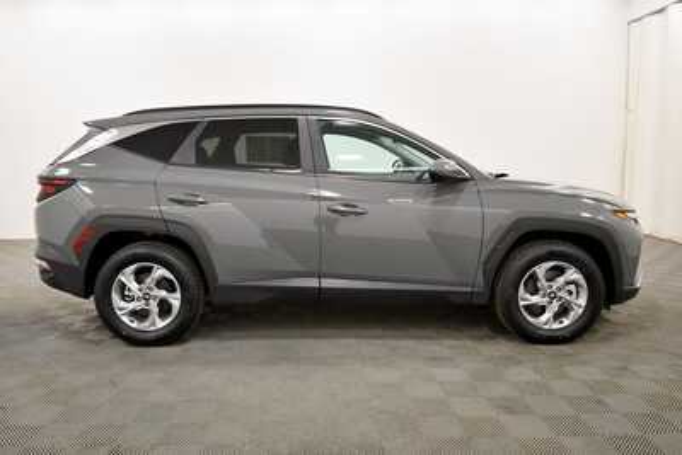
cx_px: 341
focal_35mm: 25
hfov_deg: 71.5
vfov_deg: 51.3
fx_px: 474
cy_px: 228
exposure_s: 1/125
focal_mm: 17
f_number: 5.3
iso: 1000
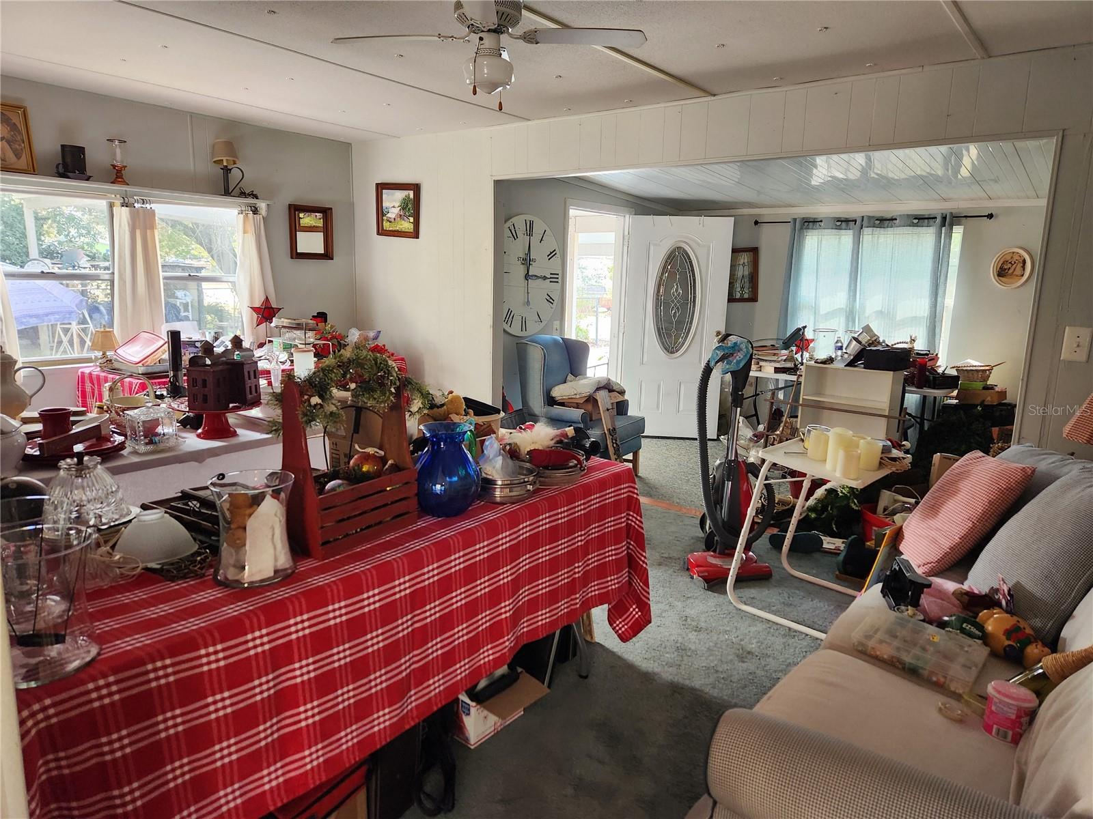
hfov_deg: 73.9
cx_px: 546
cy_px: 410
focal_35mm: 23
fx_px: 726
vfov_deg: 58.9
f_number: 1.8
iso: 320
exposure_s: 1/120
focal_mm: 5.4
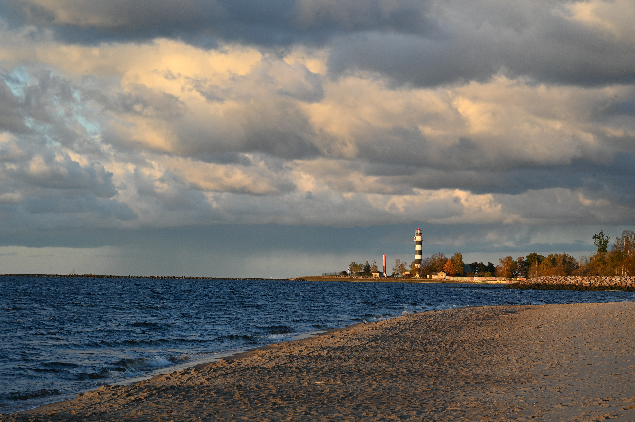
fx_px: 2115
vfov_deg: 11.4
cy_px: 211
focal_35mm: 120
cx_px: 318
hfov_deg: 17.1
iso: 500
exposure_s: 1/100
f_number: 16
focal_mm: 120
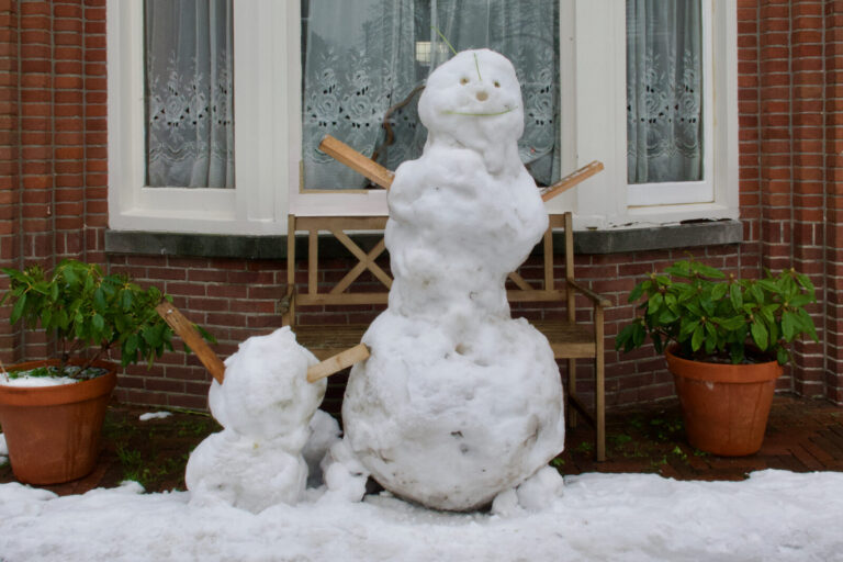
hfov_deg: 58.7
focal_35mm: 32
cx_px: 422
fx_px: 749
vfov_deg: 41.1
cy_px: 281
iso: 400
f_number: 9
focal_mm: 11.77
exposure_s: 1/160
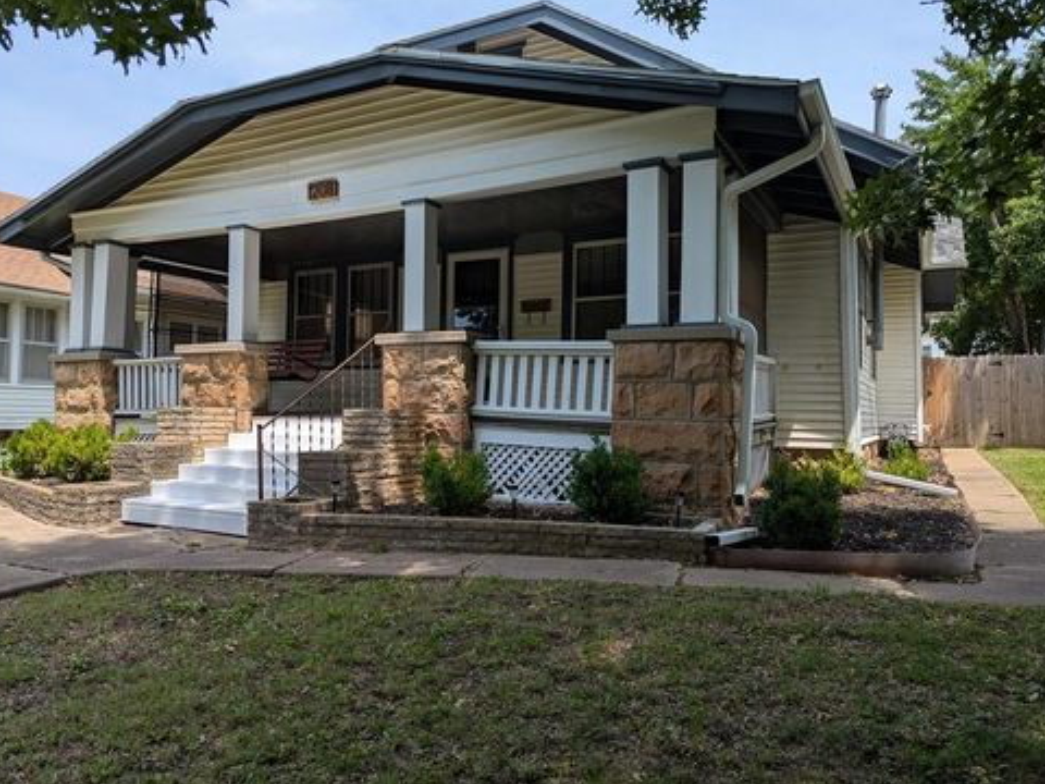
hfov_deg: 69.4
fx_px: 755
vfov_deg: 54.9
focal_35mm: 25
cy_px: 392
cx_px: 522
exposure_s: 1/1414
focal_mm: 6.81
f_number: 1.85
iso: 47
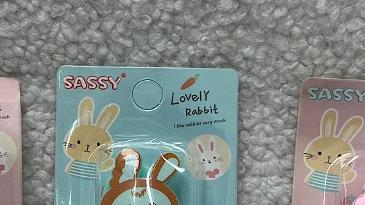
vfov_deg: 22.3
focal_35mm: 51
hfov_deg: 40.5
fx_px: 494
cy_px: 220
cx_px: 156
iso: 32
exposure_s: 1/100
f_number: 1.5
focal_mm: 5.7
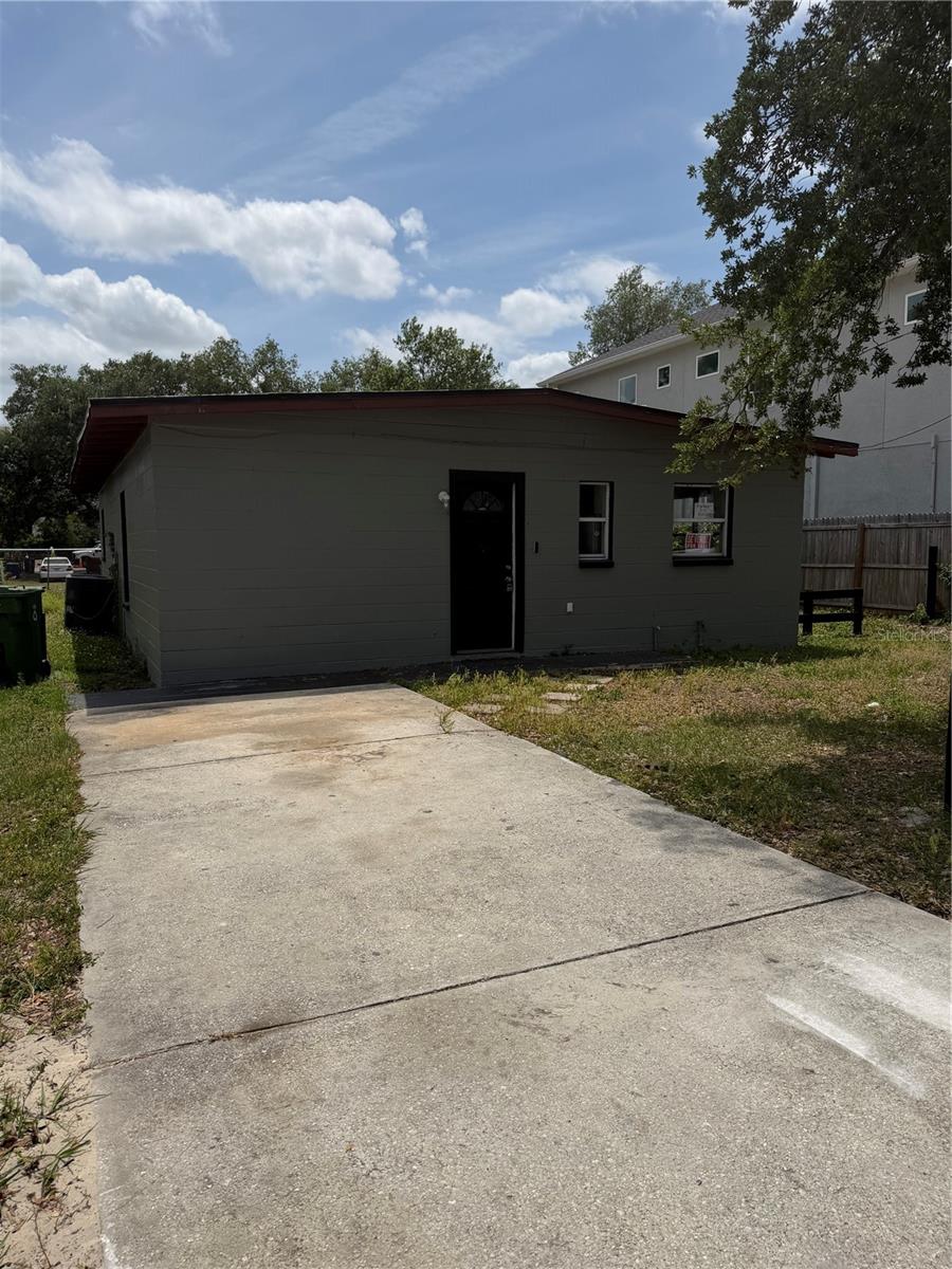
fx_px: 880
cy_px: 634
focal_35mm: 24
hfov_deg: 56.8
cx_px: 476
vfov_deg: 71.6
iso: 80
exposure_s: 1/10309
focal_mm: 6.76
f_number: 1.78
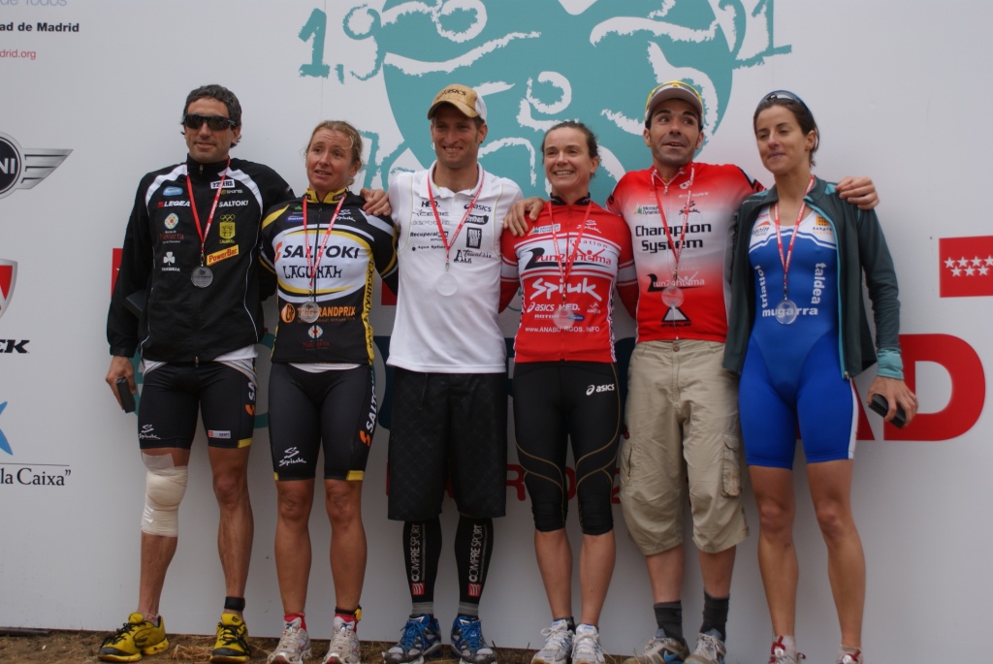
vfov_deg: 25.8
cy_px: 332
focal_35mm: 52
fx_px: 1450
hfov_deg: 37.8
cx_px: 496
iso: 100
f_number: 5.6
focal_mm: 35
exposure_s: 1/60
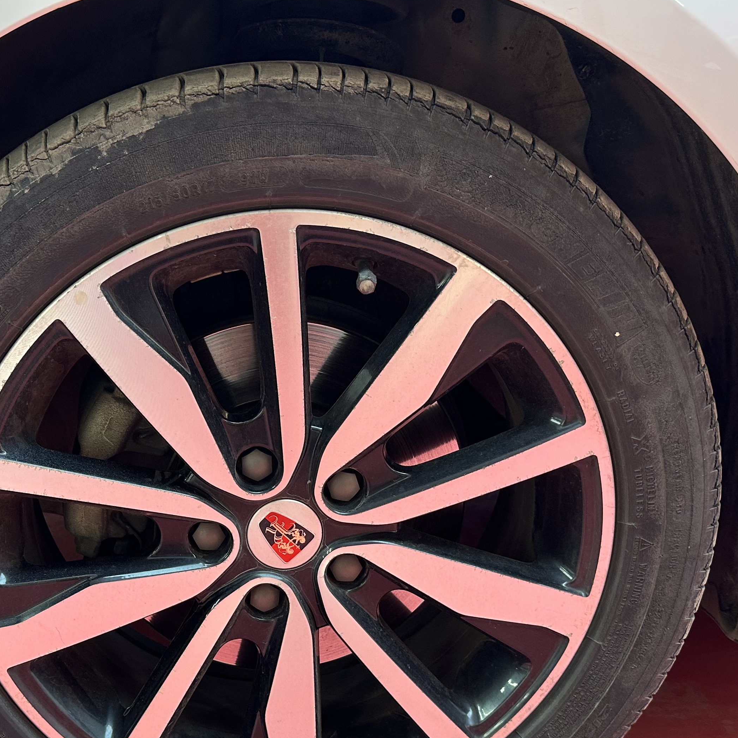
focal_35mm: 41
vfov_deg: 40.7
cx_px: 248
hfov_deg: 40.4
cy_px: 451
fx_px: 989
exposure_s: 1/50
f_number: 1.78
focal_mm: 6.86
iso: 160
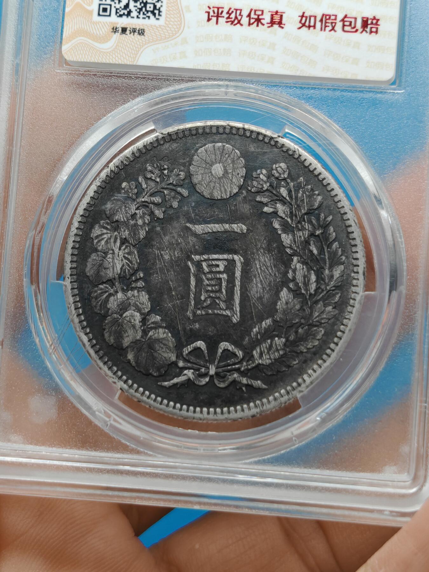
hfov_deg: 15.6
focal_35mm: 95
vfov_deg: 20.7
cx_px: 214
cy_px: 286
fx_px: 1570
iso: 50
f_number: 1.6
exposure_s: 1/100
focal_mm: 7.62
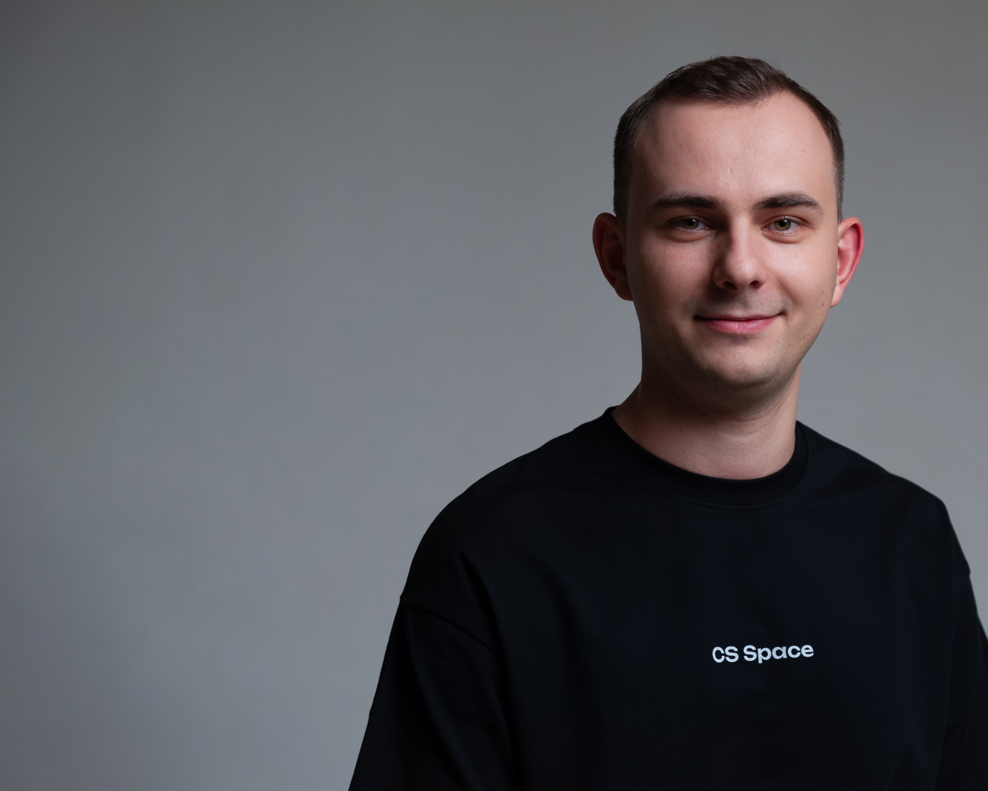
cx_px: 754
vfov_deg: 18.7
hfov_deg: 23.0
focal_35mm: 82
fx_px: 2398
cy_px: 481
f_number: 4
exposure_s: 1/100
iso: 1250
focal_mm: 56
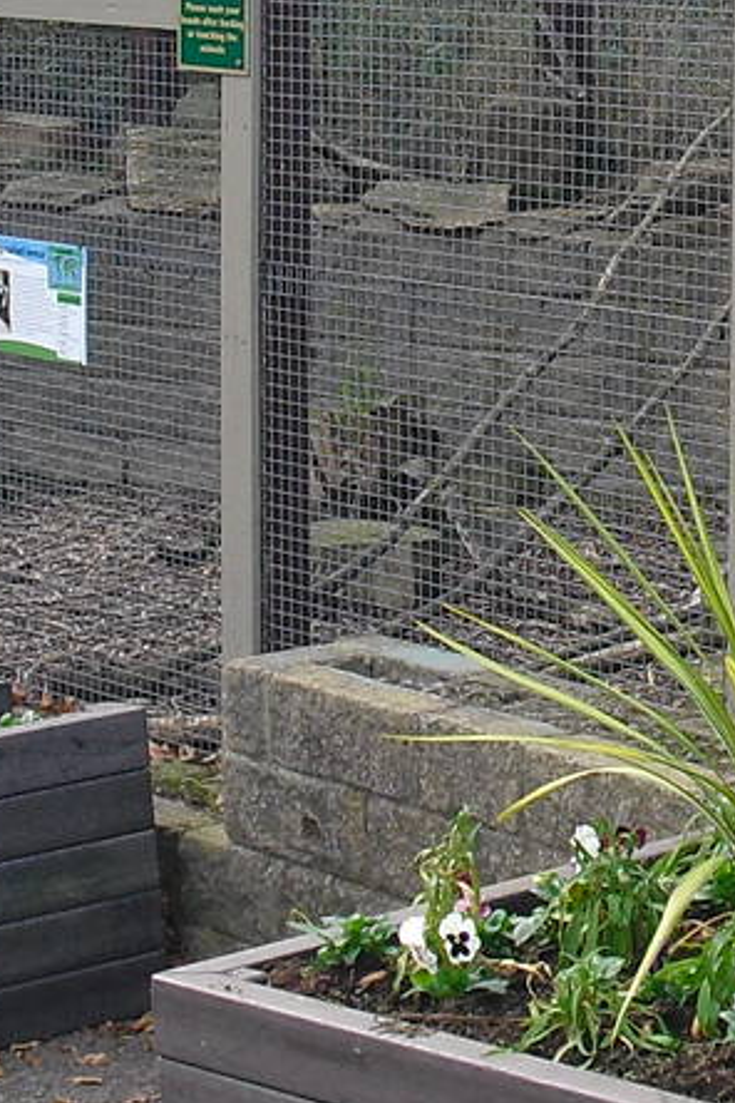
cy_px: 196
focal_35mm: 135
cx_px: 638
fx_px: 4134
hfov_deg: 10.1
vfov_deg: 15.1
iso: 100
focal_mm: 6.3
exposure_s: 1/160
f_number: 3.1
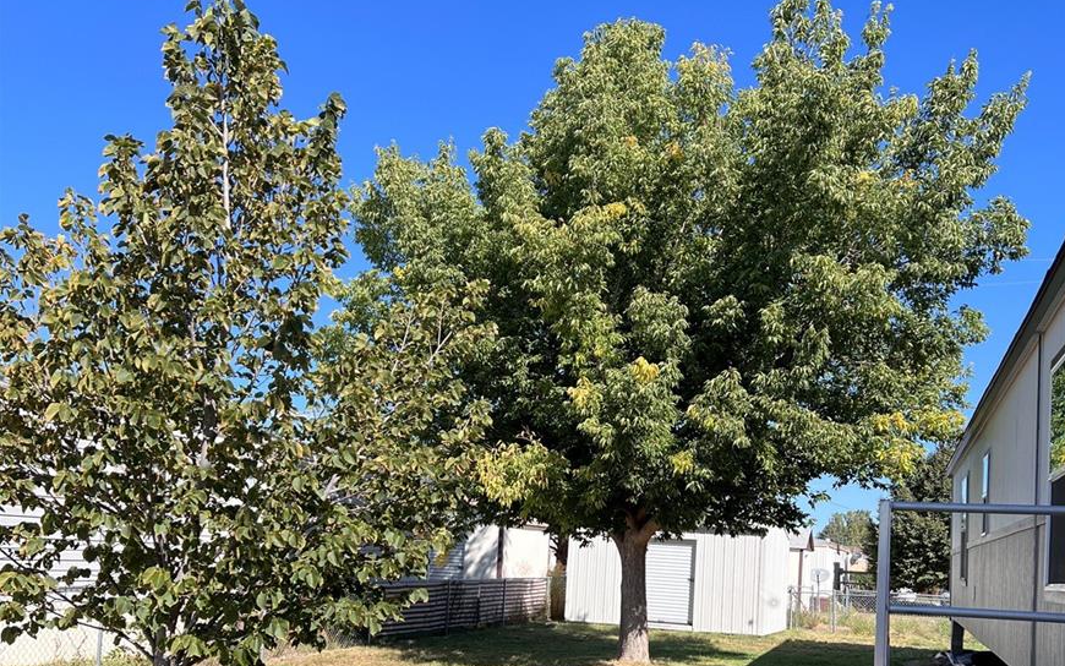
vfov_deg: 32.9
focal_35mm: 38
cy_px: 508
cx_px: 550
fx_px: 1103
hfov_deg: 51.5
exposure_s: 1/2404
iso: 50
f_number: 1.5
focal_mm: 5.7
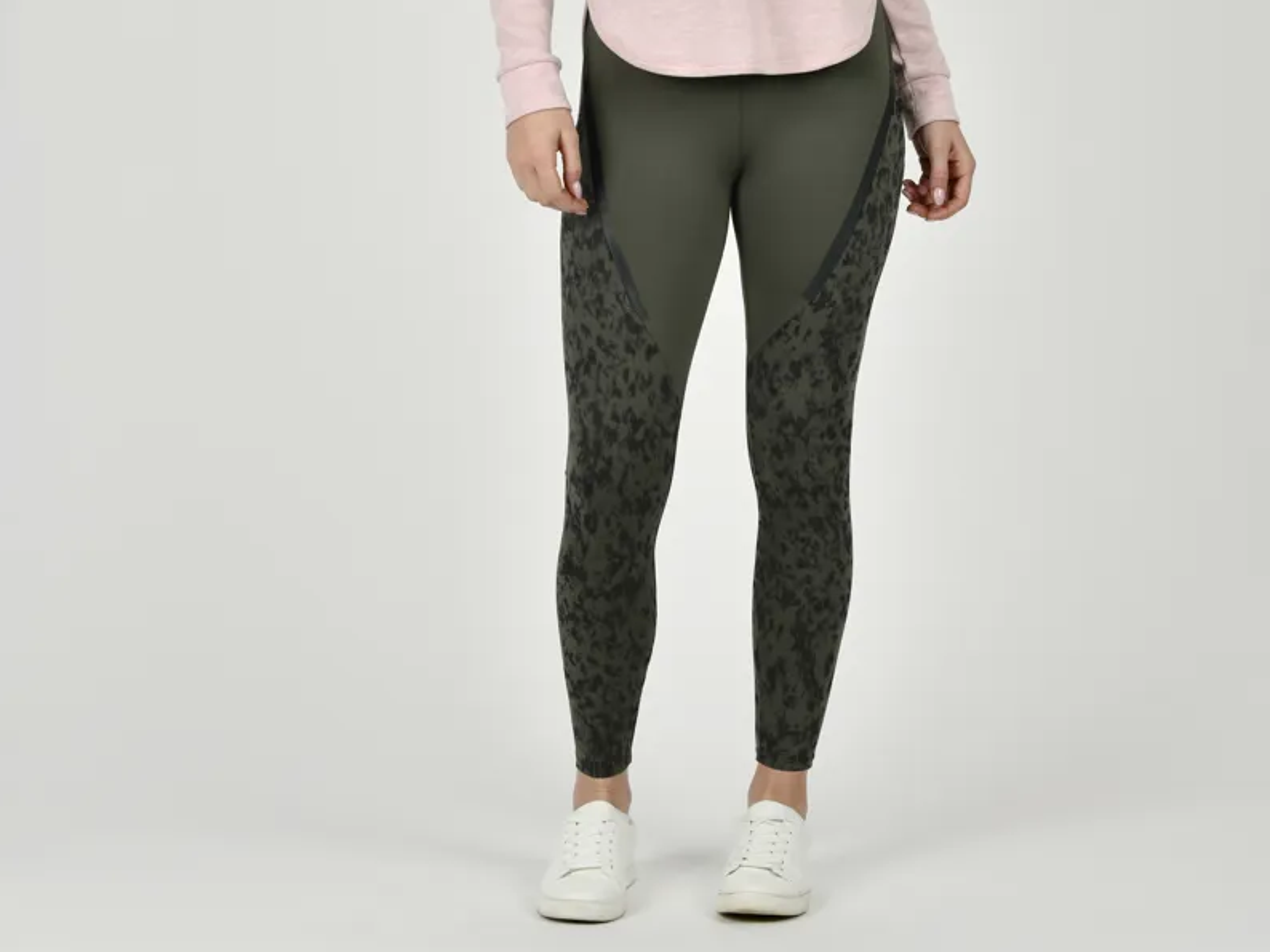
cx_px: 633
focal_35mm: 109
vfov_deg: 13.5
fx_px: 3998
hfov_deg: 18.1
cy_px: 154
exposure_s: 1/160
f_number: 7.1
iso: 200
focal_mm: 75
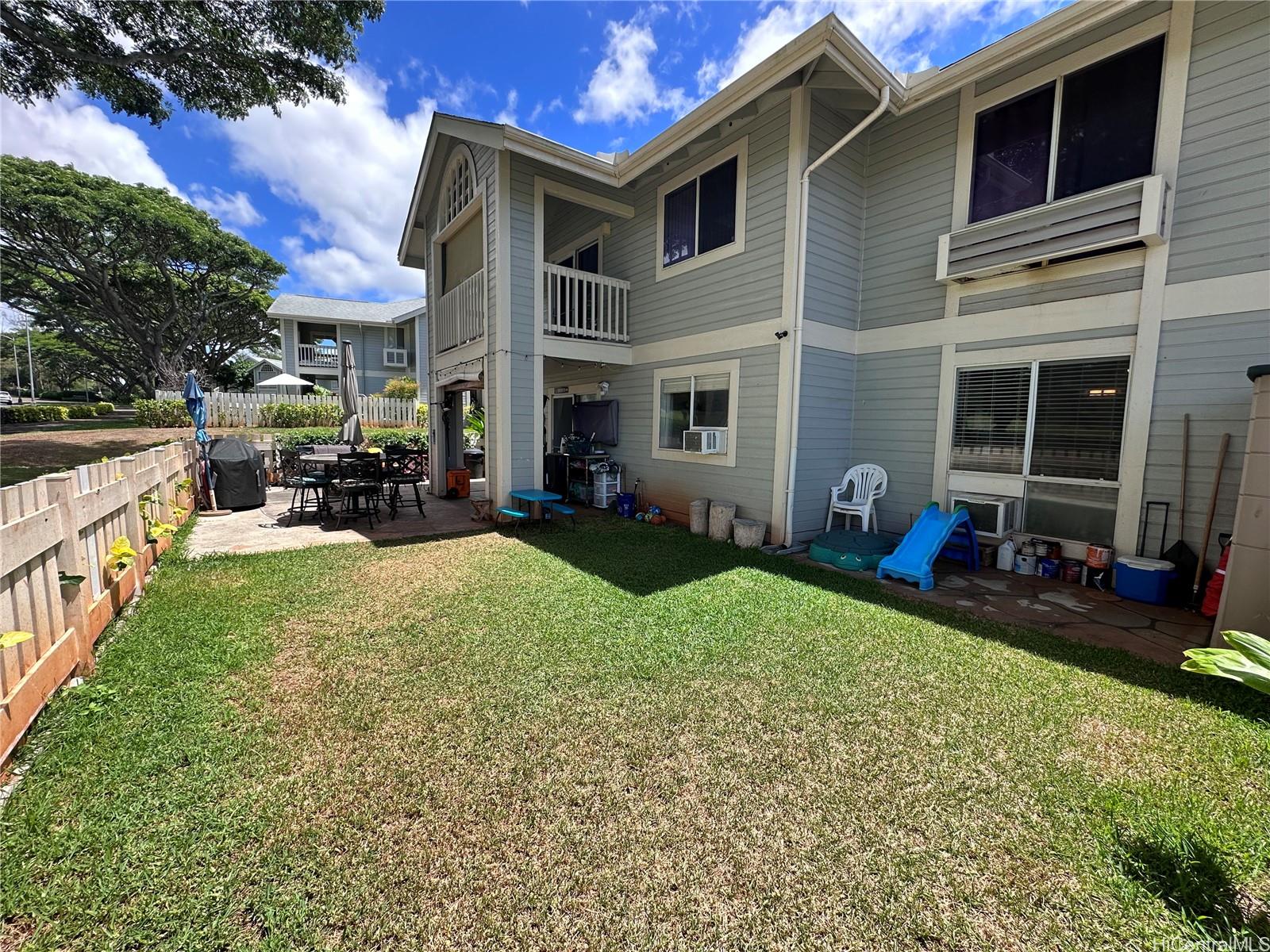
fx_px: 514
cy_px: 476
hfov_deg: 102.1
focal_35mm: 14
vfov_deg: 85.7
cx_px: 635
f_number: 2.2
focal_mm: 2.22
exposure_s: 1/774
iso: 50
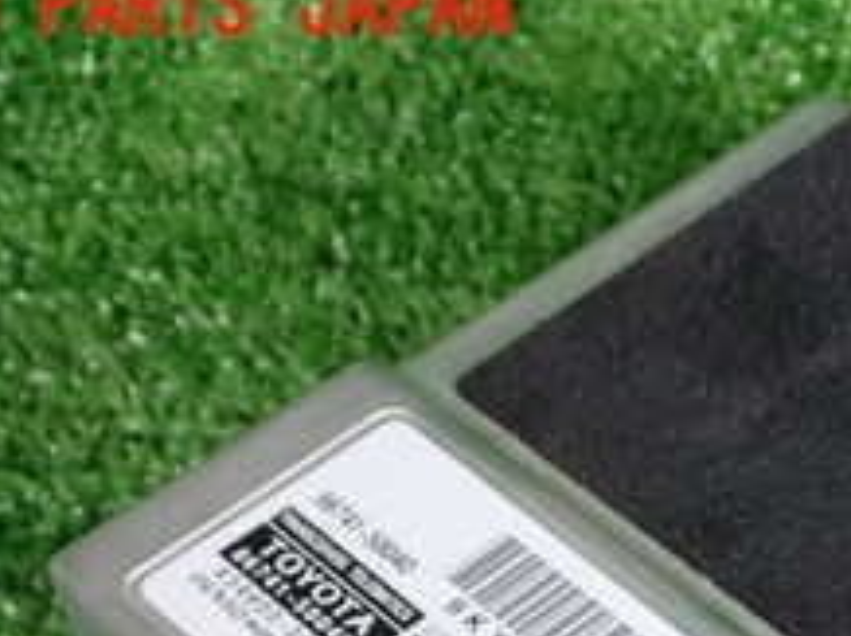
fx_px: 2775
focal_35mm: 113
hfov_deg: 16.8
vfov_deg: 12.6
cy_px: 839
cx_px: 972
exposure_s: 1/50
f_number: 2.8
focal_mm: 7.31
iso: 200
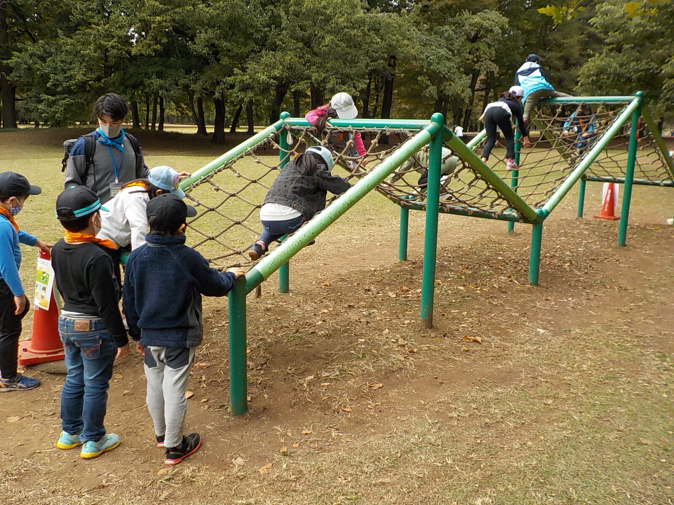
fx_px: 584
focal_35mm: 30
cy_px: 252
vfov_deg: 46.8
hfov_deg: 60.0
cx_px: 337
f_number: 3.3
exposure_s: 1/250
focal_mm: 4.1
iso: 125
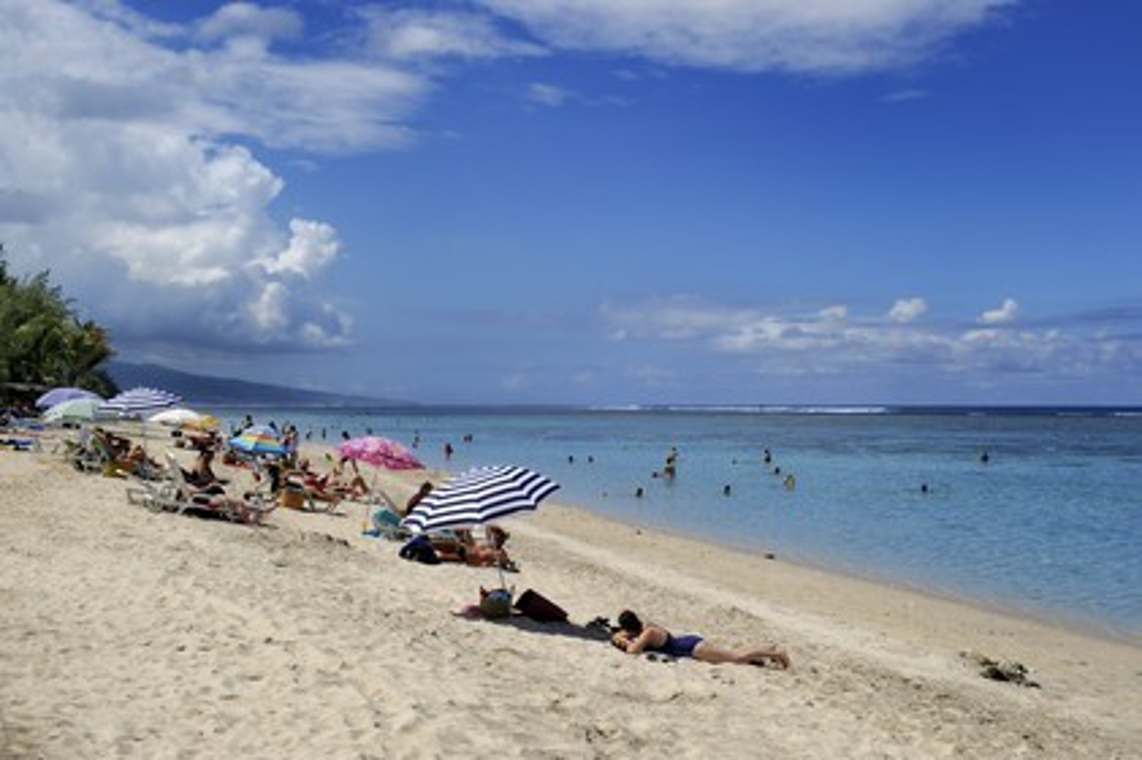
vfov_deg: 29.8
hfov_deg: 43.6
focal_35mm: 45
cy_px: 380
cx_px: 571
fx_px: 1426
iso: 200
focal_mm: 45
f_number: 18
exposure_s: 1/250
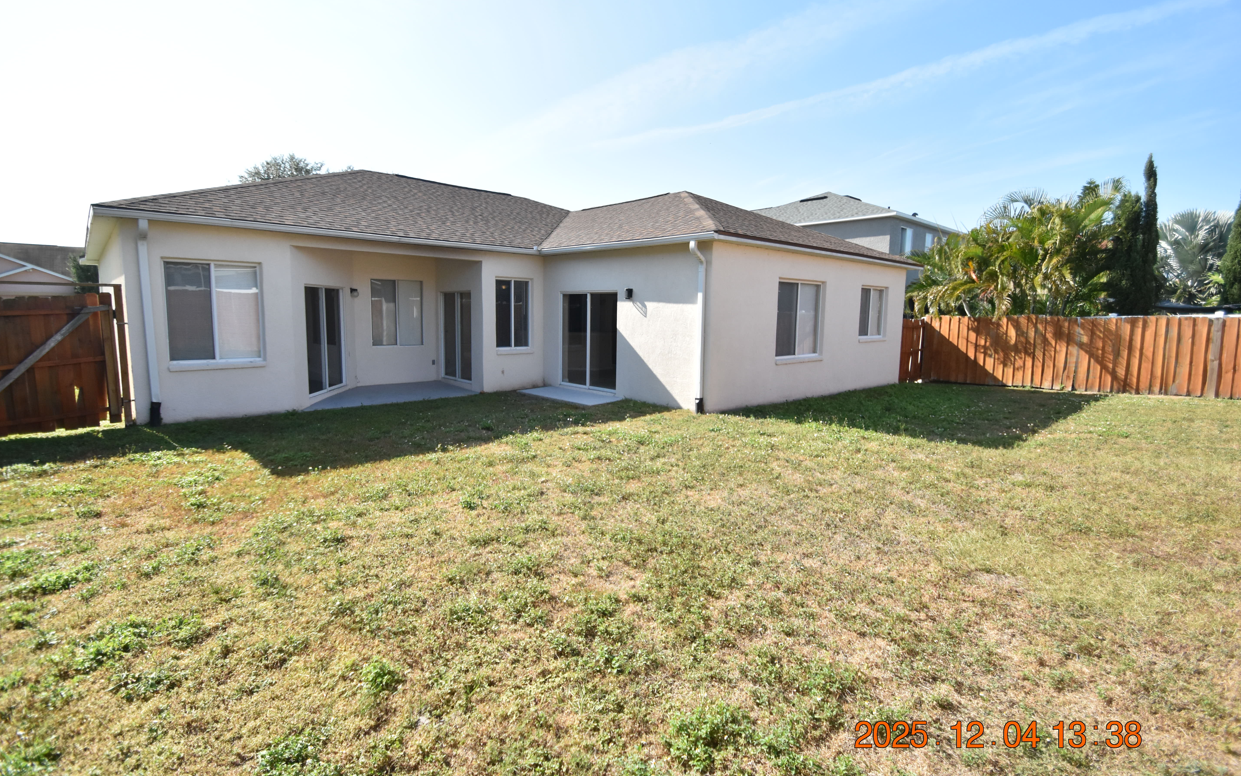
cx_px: 615
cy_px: 367
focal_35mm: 16
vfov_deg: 71.2
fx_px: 541
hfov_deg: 97.8
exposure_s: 1/4000
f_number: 3.5
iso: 800
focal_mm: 10
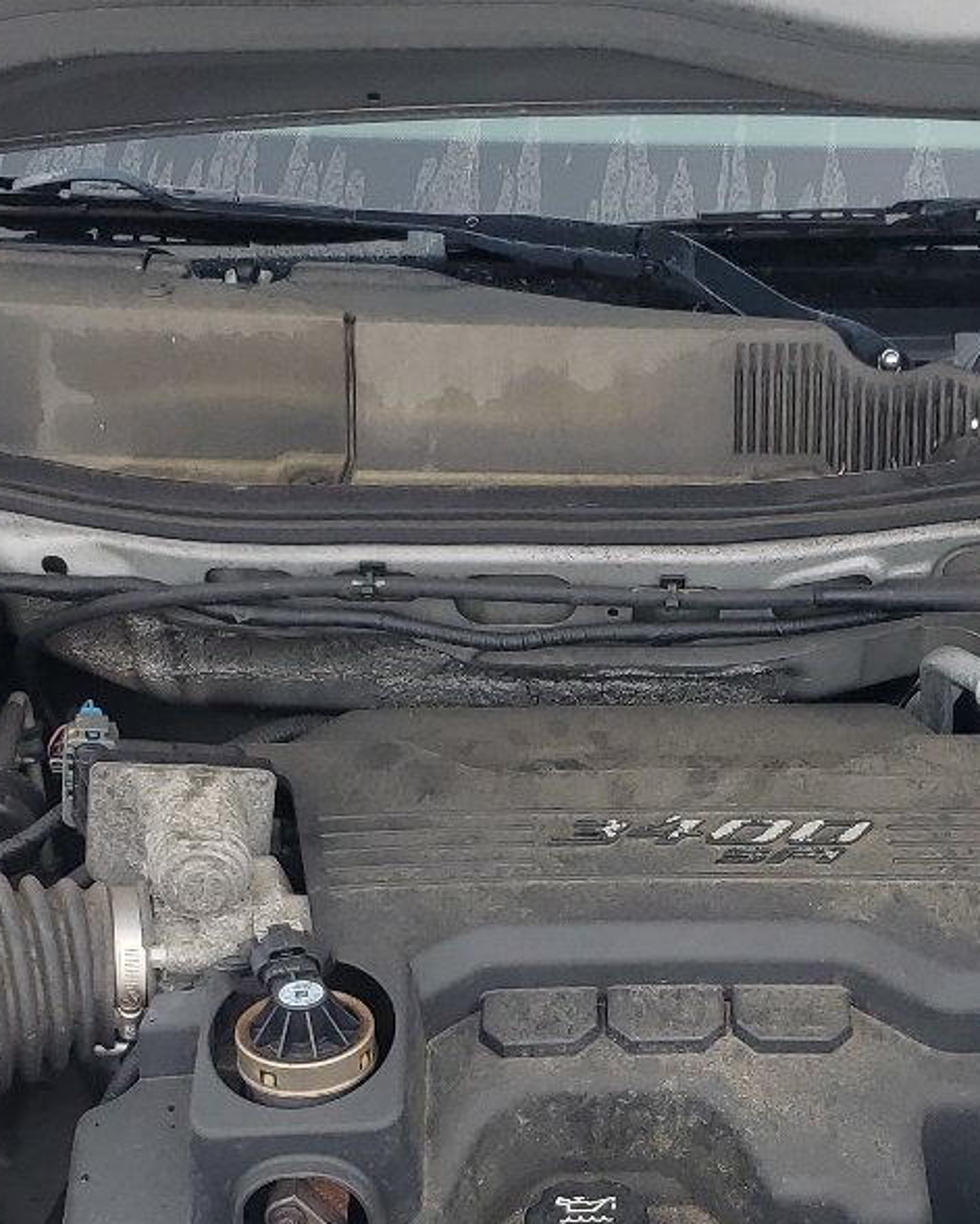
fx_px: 2500
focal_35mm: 69
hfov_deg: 22.1
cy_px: 1043
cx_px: 641
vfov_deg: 26.8
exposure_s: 1/500
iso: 50
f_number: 1.5
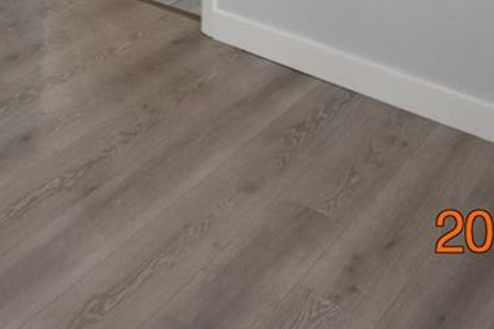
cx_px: 53
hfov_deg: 30.5
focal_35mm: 63
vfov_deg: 16.0
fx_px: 864
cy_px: -355
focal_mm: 10
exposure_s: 1/125
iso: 800
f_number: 3.5
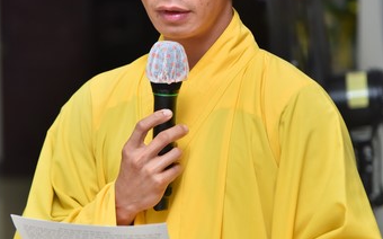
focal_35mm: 234
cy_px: 156
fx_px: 2441
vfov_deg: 5.6
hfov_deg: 9.0
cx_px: 182
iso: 1250
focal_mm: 120
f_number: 4
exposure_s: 1/200
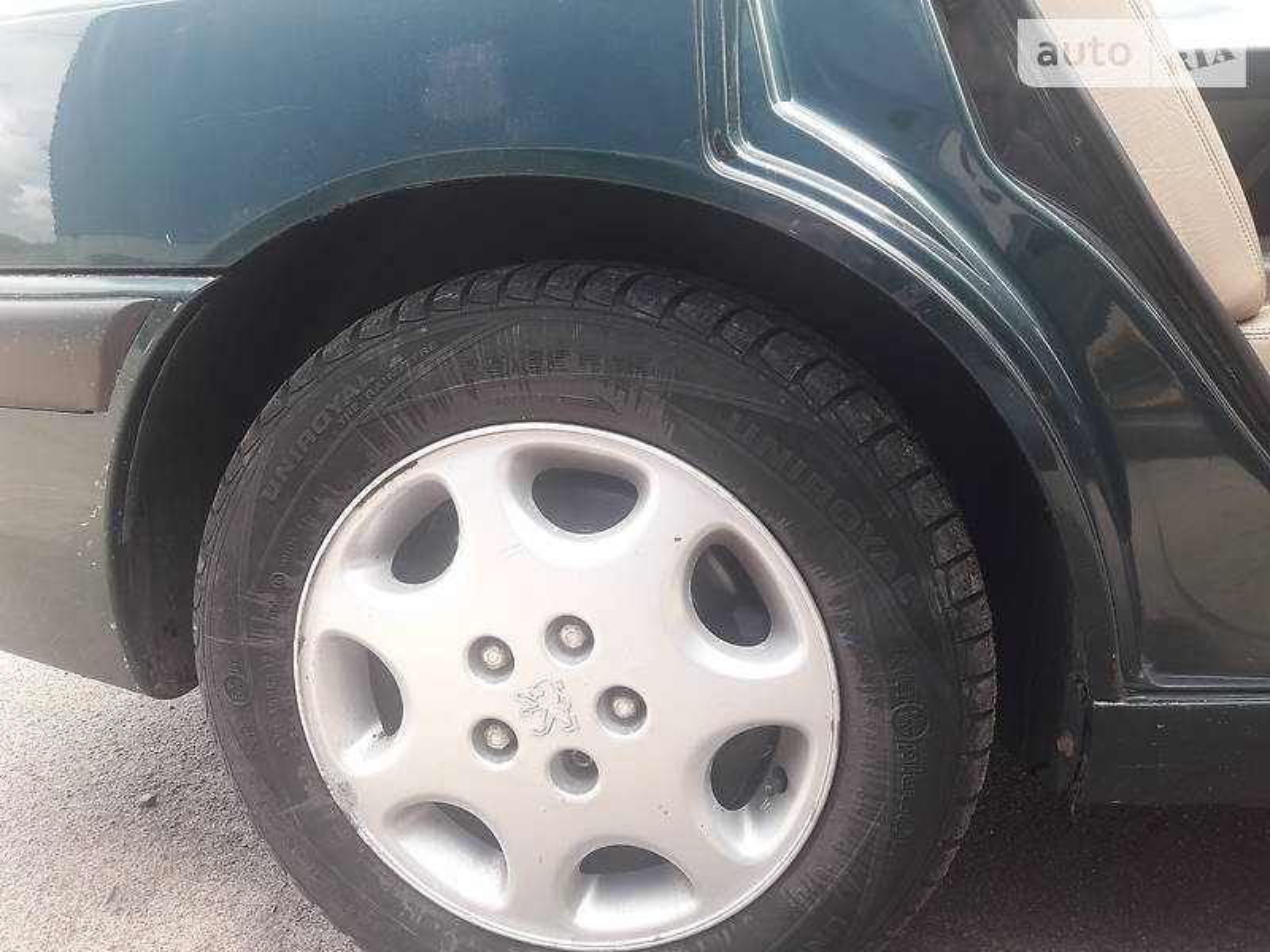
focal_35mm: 28
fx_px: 1027
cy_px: 476
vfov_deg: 49.7
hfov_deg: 63.4
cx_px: 635
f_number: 1.9
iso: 40
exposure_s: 1/133
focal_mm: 3.7
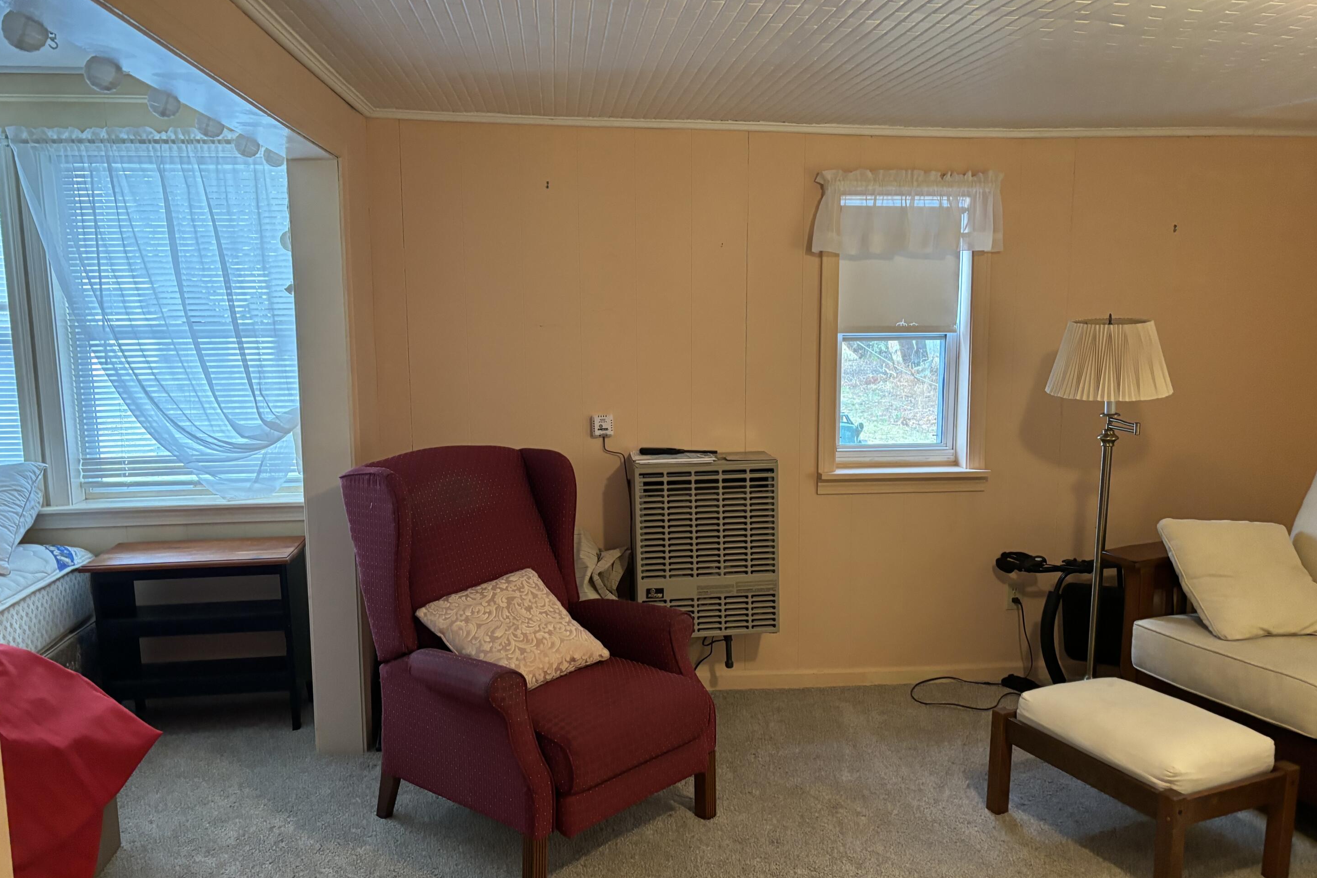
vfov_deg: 46.4
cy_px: 441
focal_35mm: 28
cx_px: 669
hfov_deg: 65.5
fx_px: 1024
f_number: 1.6
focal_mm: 5.96
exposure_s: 1/40
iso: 400
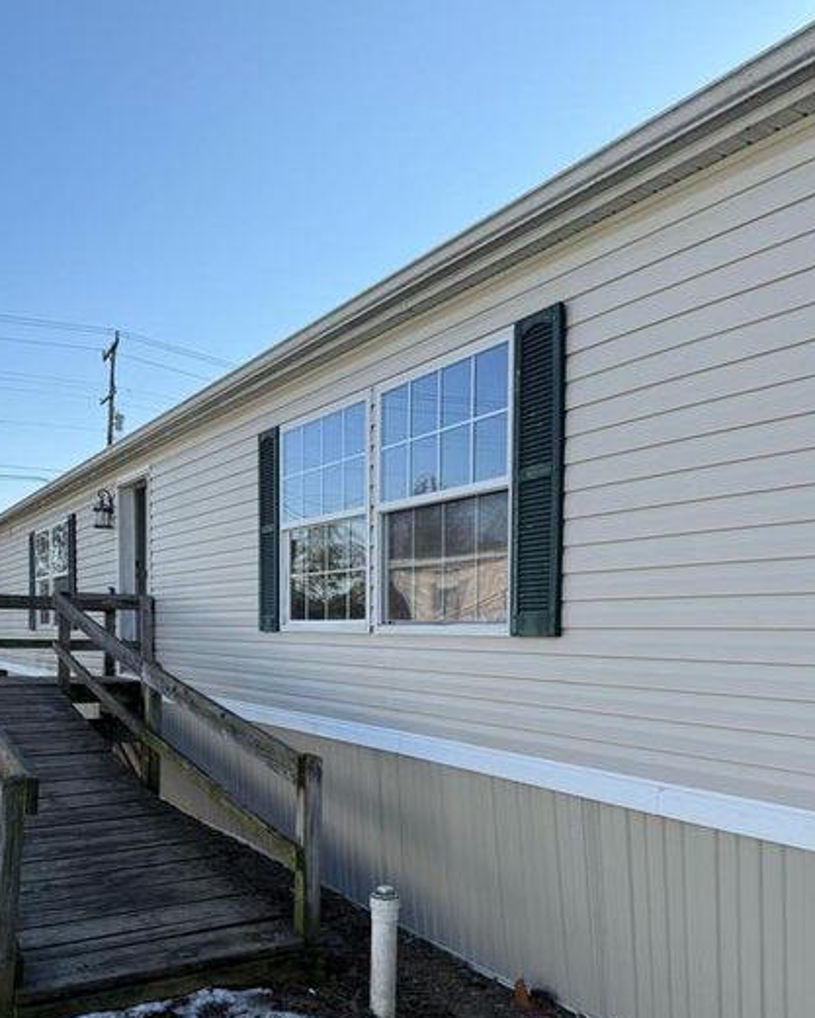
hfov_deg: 48.5
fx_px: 904
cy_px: 648
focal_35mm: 30
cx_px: 371
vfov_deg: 57.9
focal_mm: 6.76
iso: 80
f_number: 1.78
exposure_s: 1/3333
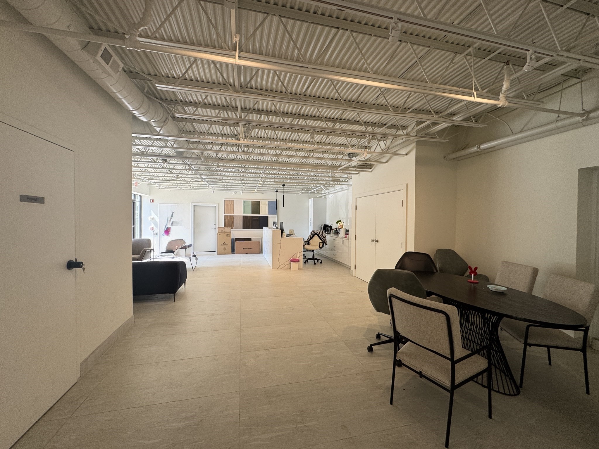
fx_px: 242
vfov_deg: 85.7
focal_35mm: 14
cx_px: 300
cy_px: 224
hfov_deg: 102.1
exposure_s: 1/99
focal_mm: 2.22
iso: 80
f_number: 2.2
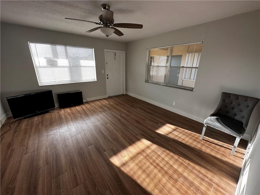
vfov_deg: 85.7
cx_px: 130
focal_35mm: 14
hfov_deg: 102.1
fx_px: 105
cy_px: 98
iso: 80
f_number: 2.2
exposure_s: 1/99
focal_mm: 2.22
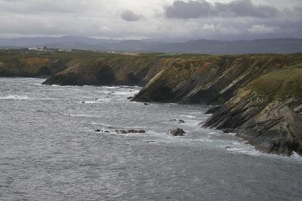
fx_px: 973
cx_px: 147
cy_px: 72
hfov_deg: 17.6
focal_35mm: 116
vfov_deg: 11.8
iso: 64
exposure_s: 1/125
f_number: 5.1
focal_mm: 14.3
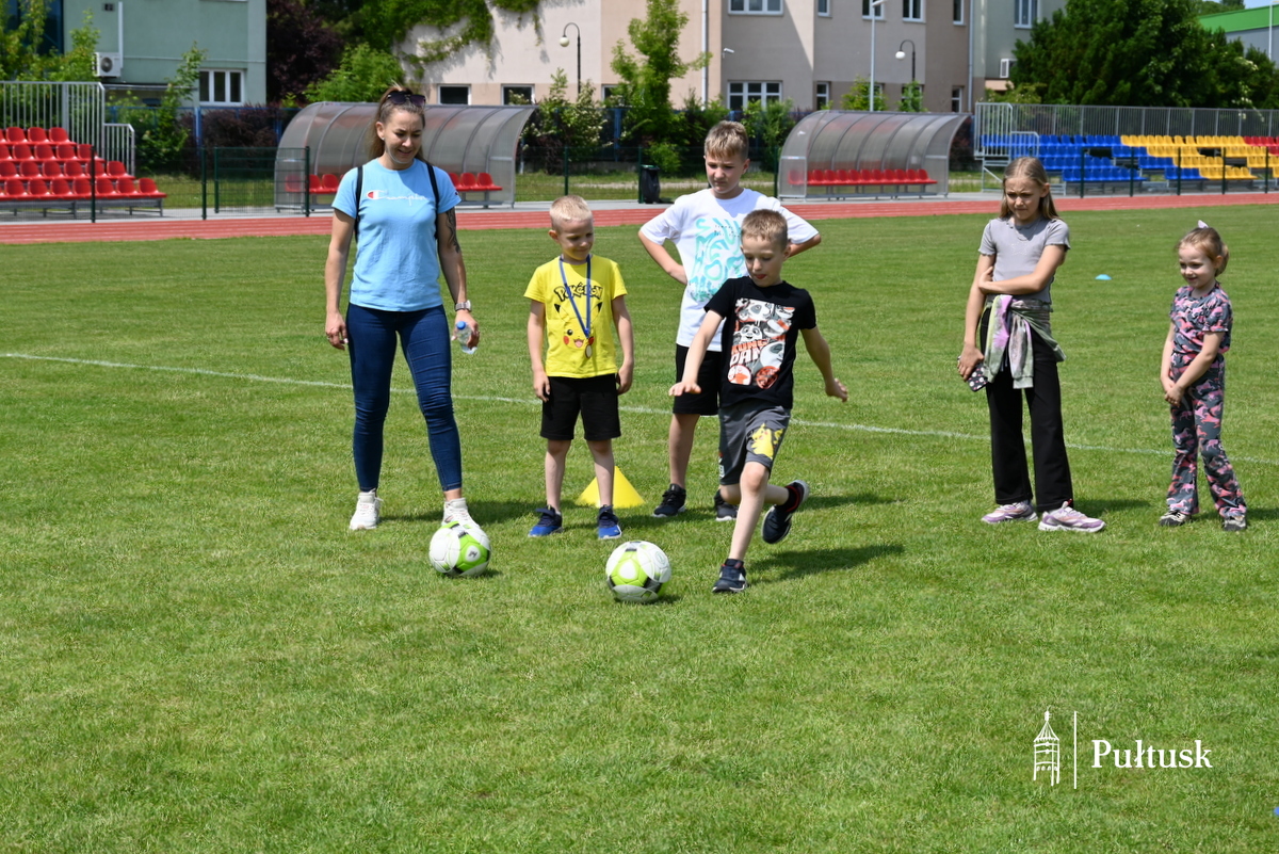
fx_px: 2026
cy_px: 427
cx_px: 640
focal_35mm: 57
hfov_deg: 35.0
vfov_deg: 23.8
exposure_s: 1/400
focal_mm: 57
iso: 100
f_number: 7.1
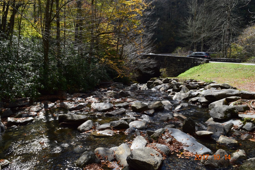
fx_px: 191
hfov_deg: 67.4
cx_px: 128
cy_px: 85
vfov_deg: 47.9
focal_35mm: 27
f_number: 10
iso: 400
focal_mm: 18
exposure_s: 1/250
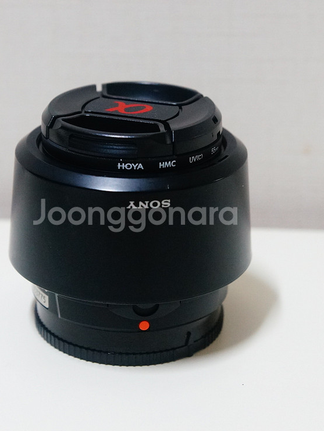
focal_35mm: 99
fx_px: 1231
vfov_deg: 19.9
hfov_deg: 15.0
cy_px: 216
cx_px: 134
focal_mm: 45
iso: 2000
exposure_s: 1/80
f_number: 4.5
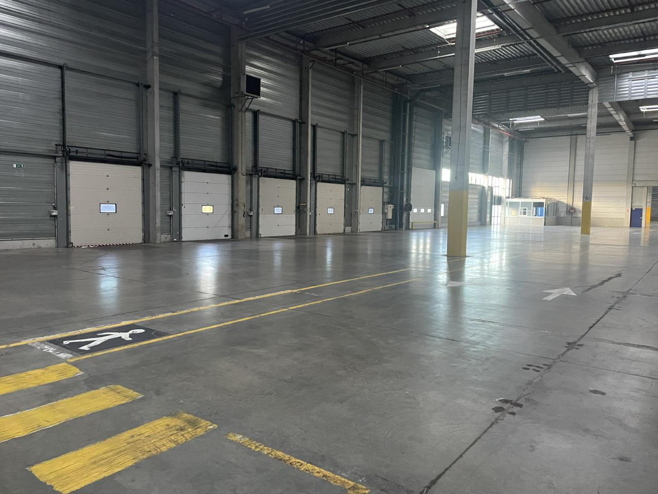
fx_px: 494
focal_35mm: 26
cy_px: 247
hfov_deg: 67.3
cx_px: 329
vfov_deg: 53.1
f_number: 1.6
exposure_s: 1/40
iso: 640
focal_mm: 4.2
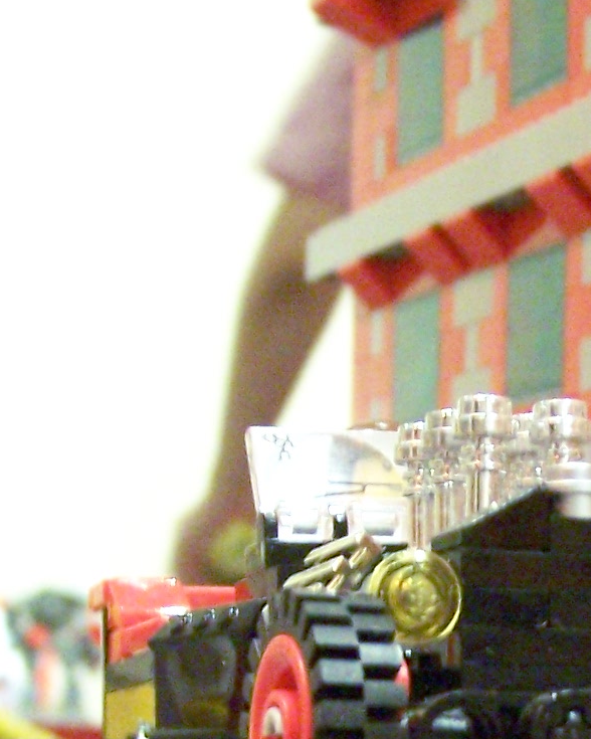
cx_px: 663
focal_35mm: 130
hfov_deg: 11.7
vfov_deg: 14.6
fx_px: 2842
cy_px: 673
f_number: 2.8
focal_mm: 6.3
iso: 400
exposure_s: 1/10
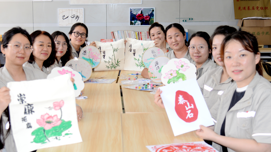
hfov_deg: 33.8
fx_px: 446
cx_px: 118
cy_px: 78
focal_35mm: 62
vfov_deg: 19.4
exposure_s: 1/80
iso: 400
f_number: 4
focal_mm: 44
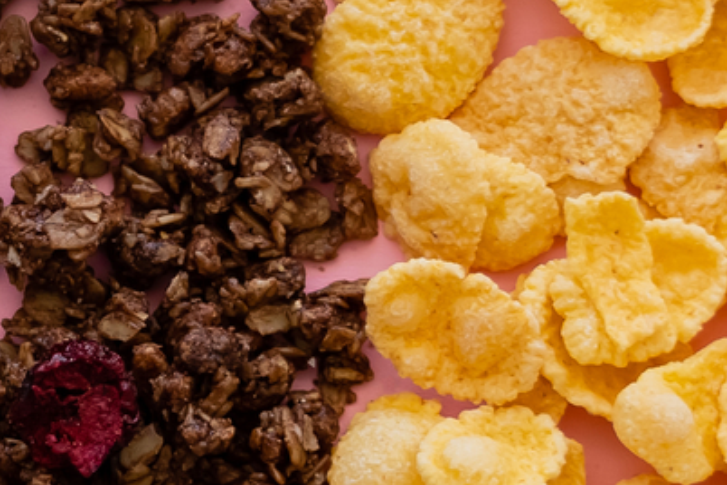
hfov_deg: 9.8
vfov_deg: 6.6
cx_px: -4
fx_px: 4220
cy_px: 225
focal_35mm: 209
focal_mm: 42
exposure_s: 1/125
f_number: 4
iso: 400
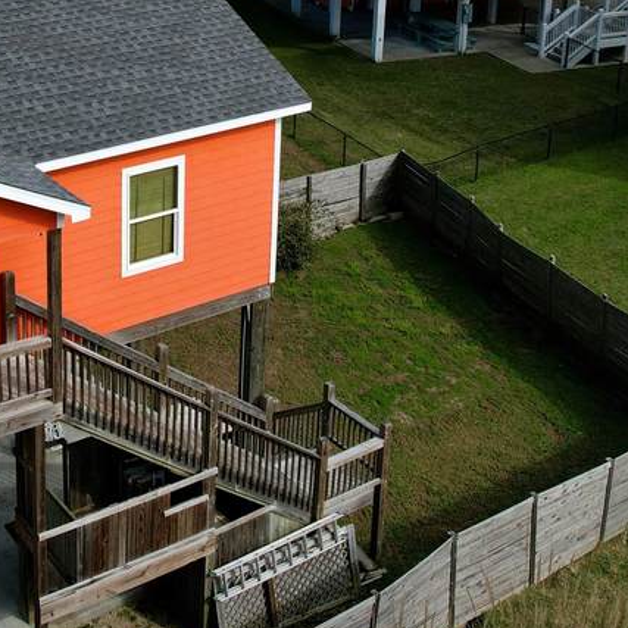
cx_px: 100
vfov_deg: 29.0
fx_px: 1149
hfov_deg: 29.6
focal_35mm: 56
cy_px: 27
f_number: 2.8
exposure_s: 1/5000
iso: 100
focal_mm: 8.38
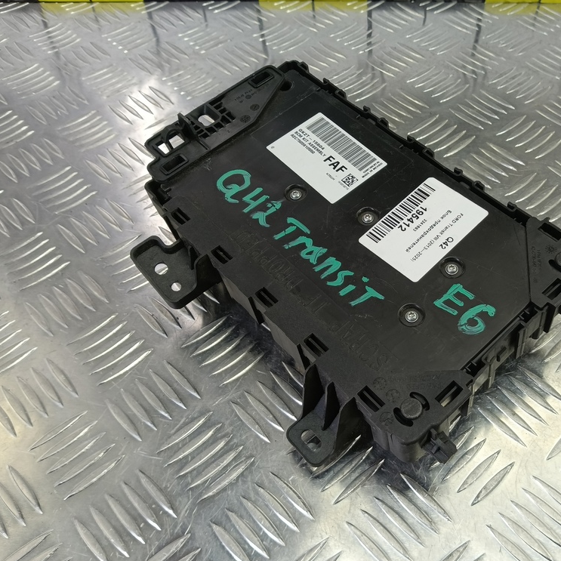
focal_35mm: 28
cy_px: 273
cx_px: 373
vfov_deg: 57.3
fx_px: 513
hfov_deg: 56.1
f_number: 1.6
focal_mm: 4.11
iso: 124
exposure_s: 1/50
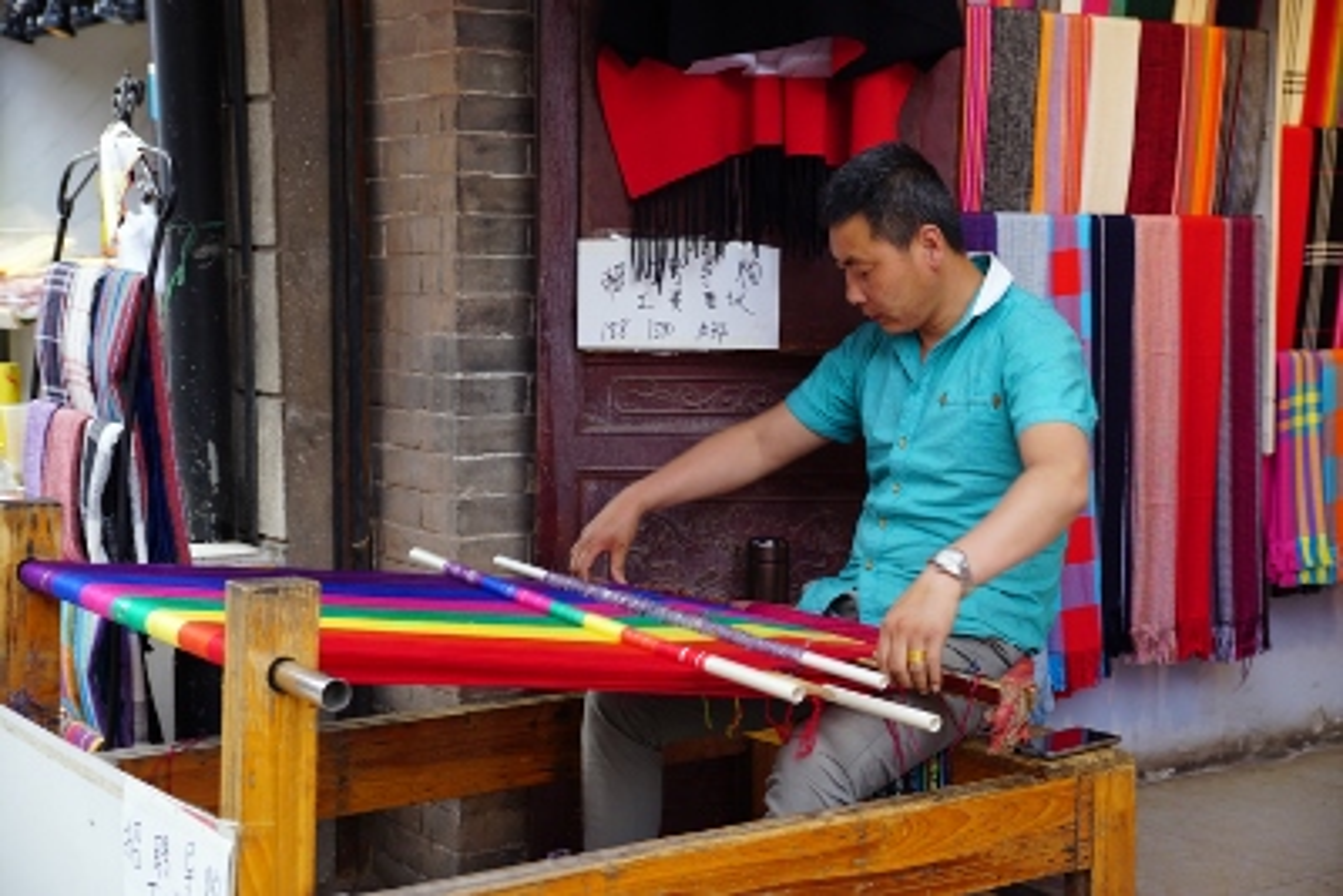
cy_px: 448
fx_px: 1959
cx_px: 672
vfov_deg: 25.8
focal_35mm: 52
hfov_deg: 37.8
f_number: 4.5
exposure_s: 1/60
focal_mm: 35
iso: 100
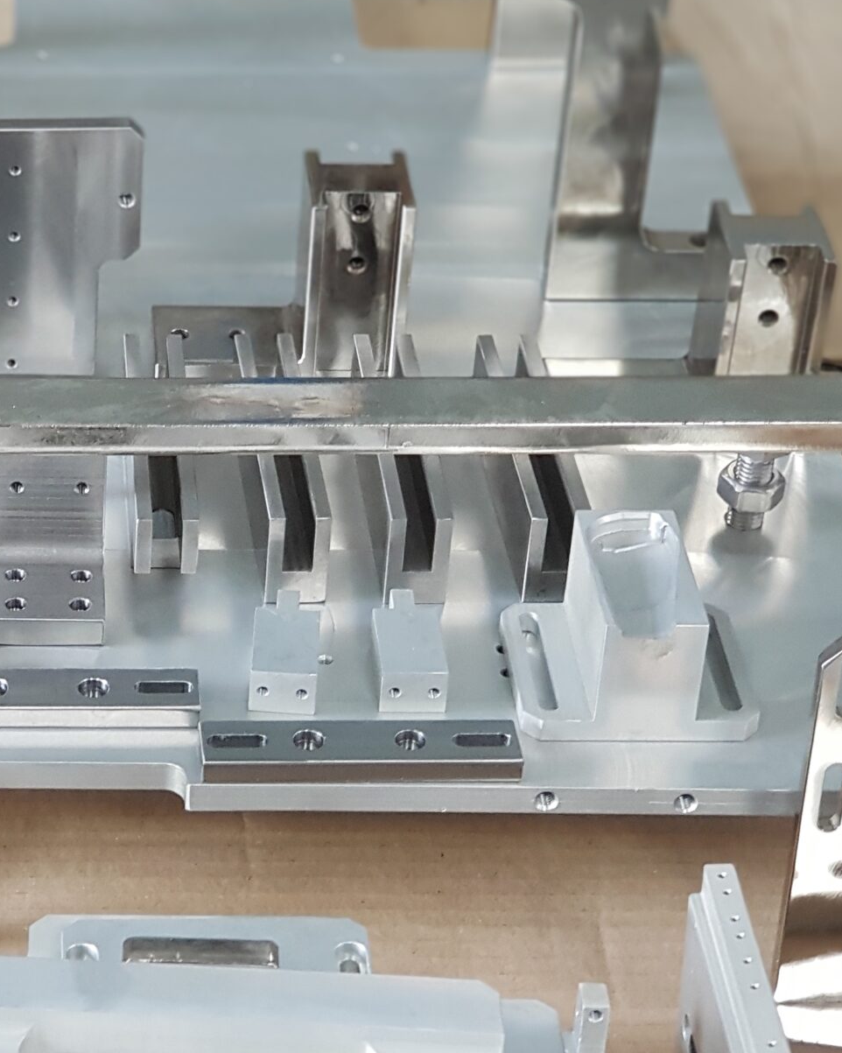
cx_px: 22
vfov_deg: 17.8
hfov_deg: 14.1
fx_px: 3365
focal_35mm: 108
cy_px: 577
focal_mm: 6
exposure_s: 1/30
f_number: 2.4
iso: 160
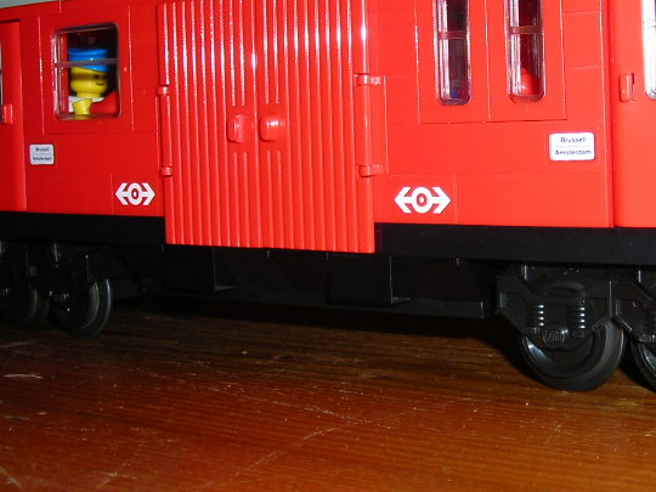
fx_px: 1364
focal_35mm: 72
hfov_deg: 26.9
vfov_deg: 20.4
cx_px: 409
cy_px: 154
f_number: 3.2
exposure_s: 1/60.1
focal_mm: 6.3
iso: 50
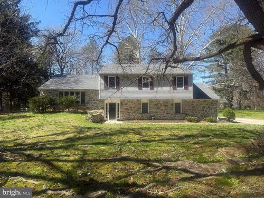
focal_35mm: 24
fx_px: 183
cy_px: 99
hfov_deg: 71.6
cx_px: 132
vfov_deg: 56.8
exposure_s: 1/2232
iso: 80
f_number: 1.78
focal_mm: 6.76
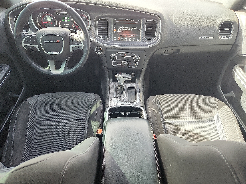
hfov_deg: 73.9
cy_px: 92
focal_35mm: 23
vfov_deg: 58.9
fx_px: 163
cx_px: 123
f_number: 1.8
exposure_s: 1/50
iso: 253
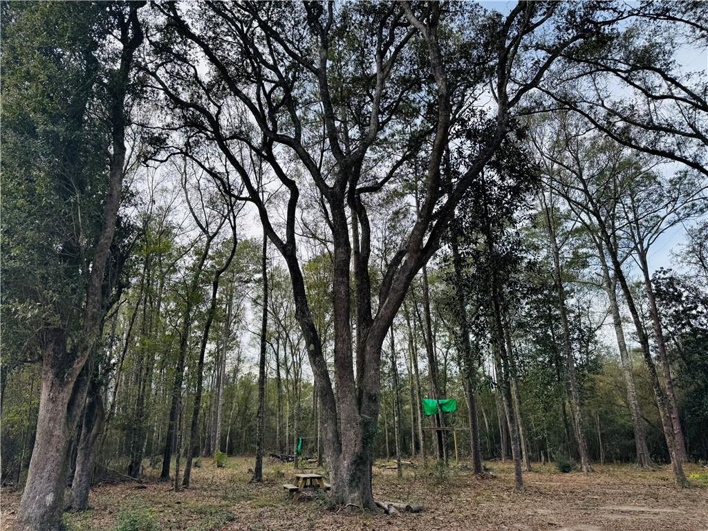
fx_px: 491
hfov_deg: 71.6
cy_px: 266
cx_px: 354
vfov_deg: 56.8
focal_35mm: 24
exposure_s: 1/1678
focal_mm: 6.76
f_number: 1.78
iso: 80
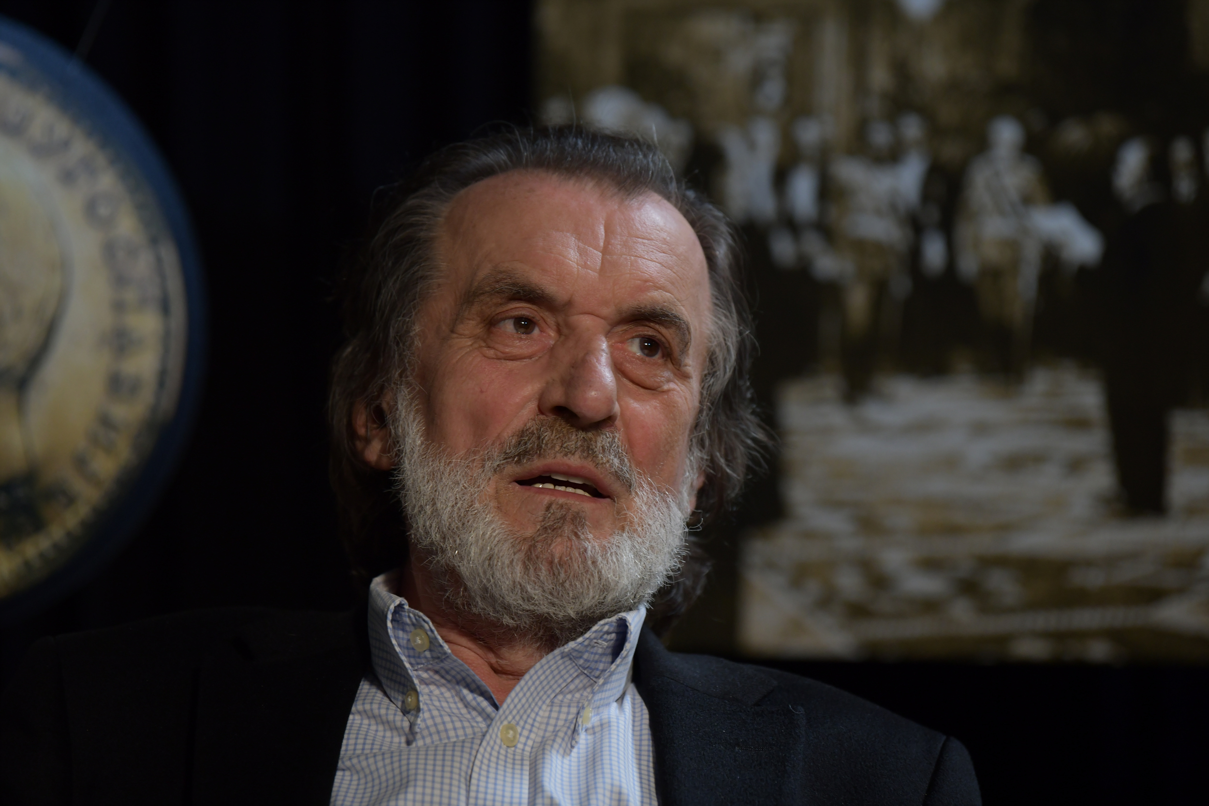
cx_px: 604
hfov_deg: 12.1
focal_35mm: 170
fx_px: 5708
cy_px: 403
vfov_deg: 8.1
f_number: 3.5
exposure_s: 1/250
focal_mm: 170
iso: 1000
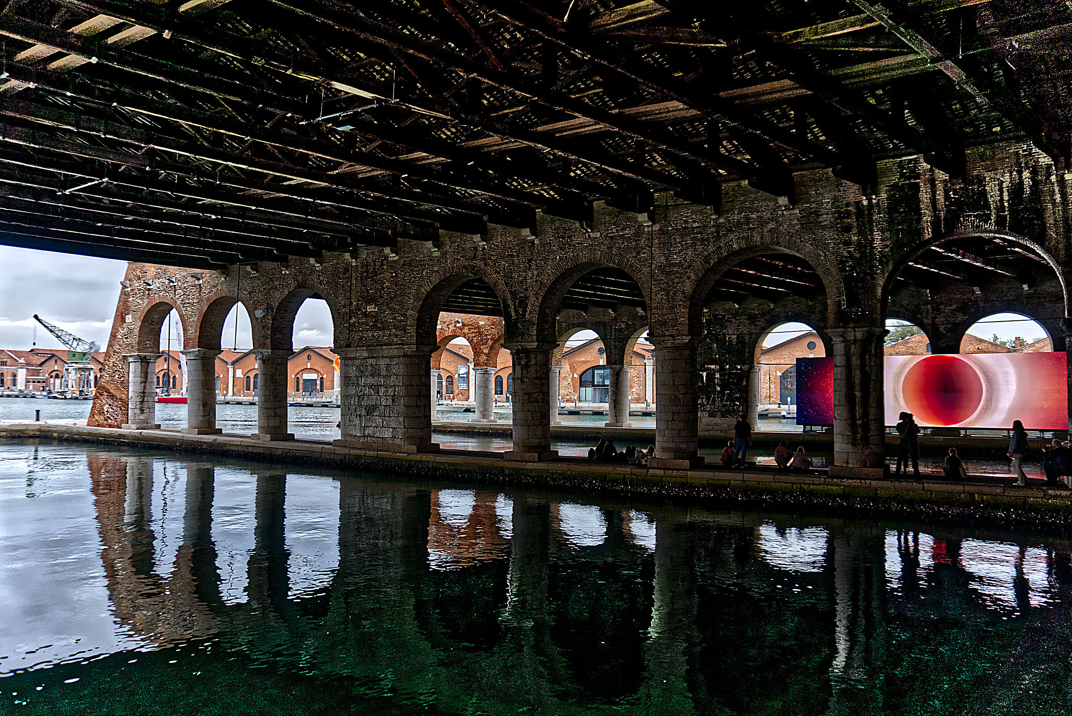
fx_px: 715
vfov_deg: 53.2
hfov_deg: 73.7
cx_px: 536
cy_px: 358
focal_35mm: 24
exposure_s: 1/160
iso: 100
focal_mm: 16
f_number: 3.5
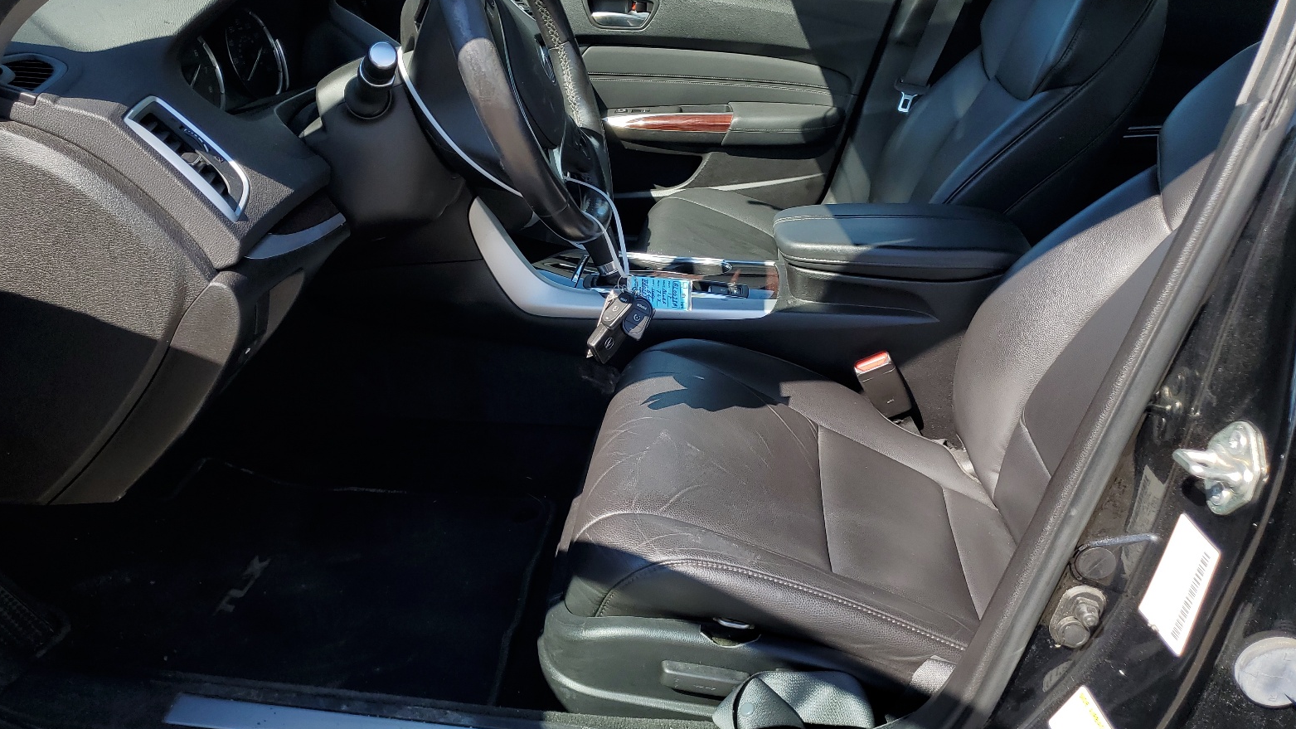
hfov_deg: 66.1
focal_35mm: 29
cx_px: 638
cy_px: 260
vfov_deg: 39.8
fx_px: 997
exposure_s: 1/1111
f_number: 1.5
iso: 50
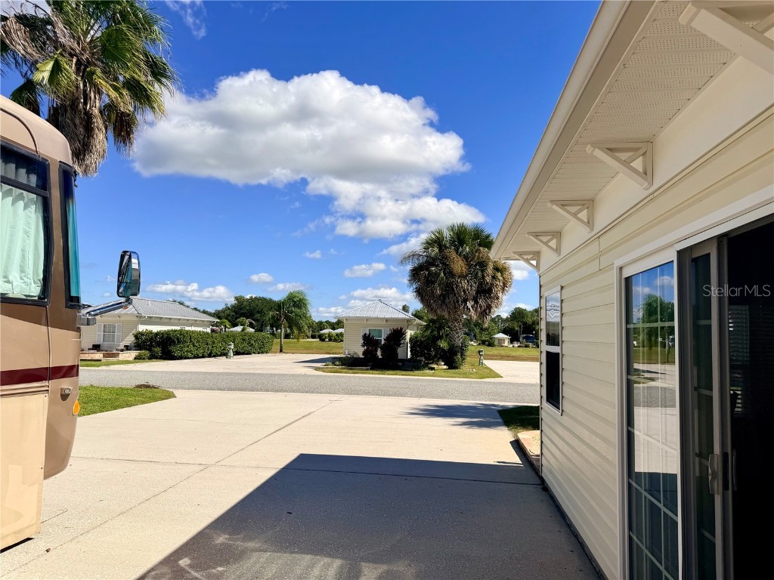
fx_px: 537
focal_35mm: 24
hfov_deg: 71.6
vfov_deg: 56.8
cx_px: 387
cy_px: 290
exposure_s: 1/8130
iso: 80
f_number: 1.78
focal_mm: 6.76
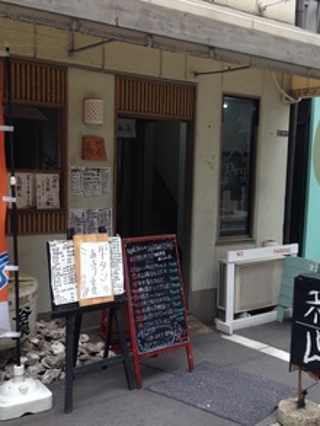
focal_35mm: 45
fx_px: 554
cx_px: 199
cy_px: 227
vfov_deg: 42.0
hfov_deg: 32.1
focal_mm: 4.12
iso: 50
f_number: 2.4
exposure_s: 1/159
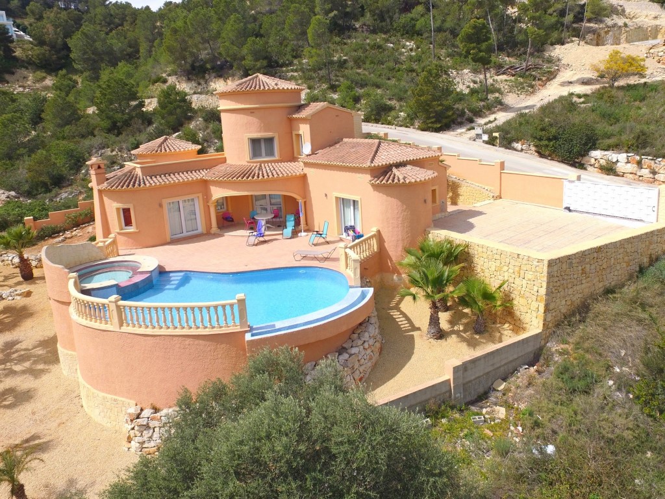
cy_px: 250
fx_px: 384
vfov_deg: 66.0
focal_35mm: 20
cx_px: 332
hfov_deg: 81.7
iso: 100
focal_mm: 3.61
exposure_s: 1/756
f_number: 2.8
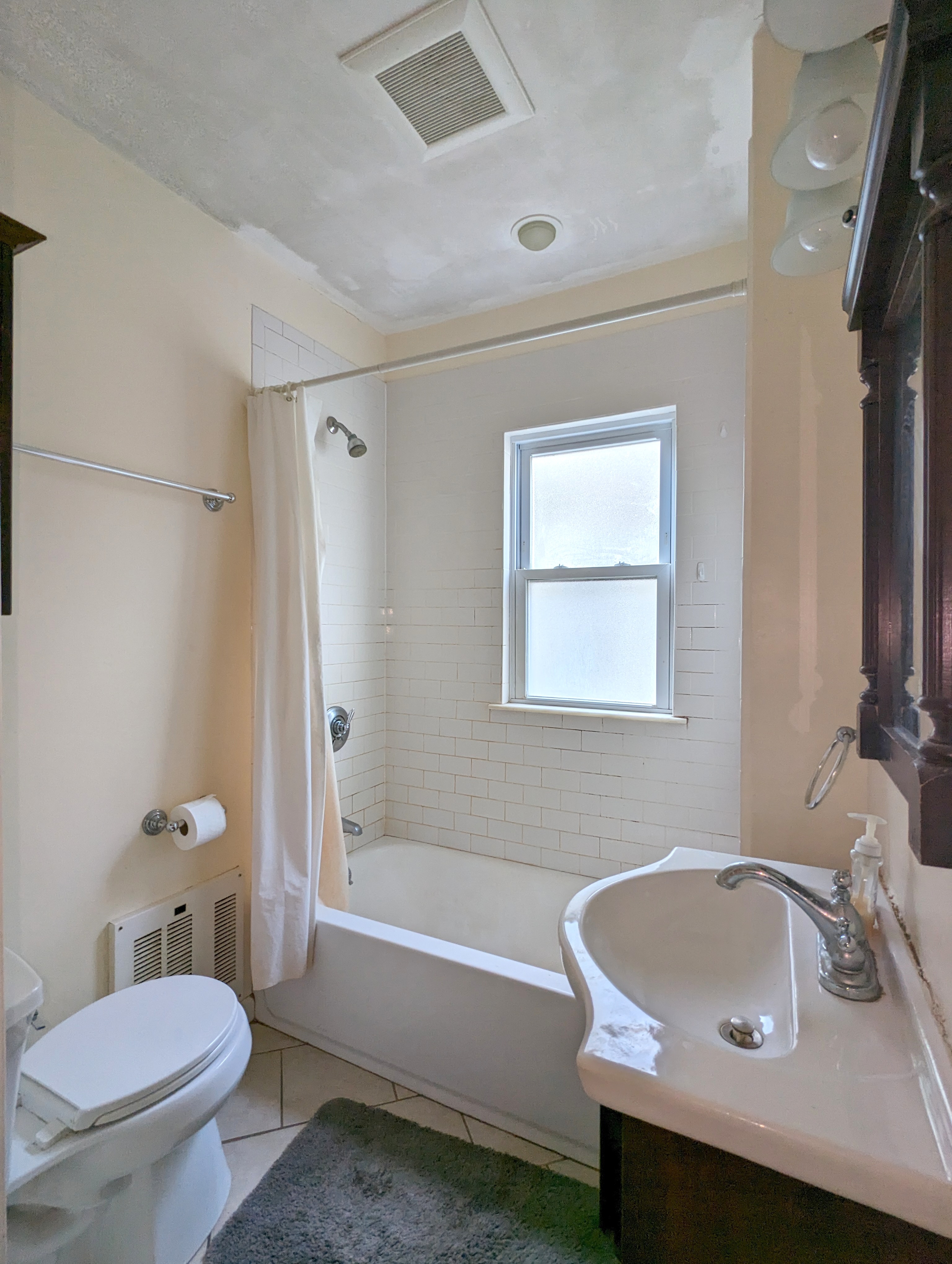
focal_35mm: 16
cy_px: 632
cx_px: 476
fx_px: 585
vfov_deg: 94.4
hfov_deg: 78.2
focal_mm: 2.35
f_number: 2.2
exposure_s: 1/113
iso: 75
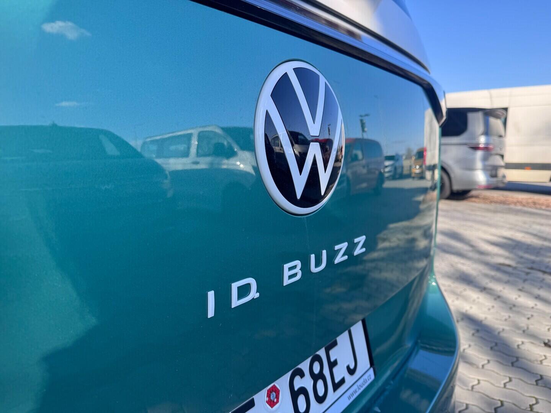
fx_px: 382
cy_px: 206
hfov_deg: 71.6
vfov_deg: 56.8
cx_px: 276
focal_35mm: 24
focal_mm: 6.76
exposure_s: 1/853
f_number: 1.78
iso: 80
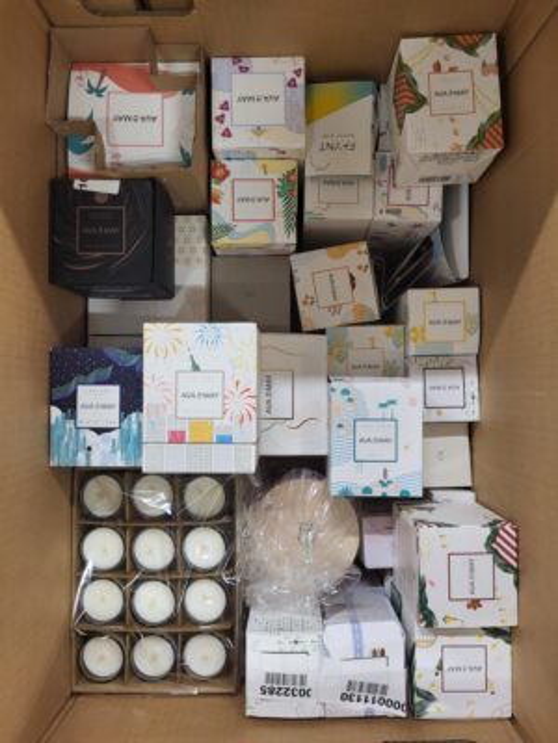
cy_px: 372
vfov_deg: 67.3
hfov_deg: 53.1
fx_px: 559
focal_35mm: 26
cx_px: 279
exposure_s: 1/50
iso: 200
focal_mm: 5.4
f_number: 1.8
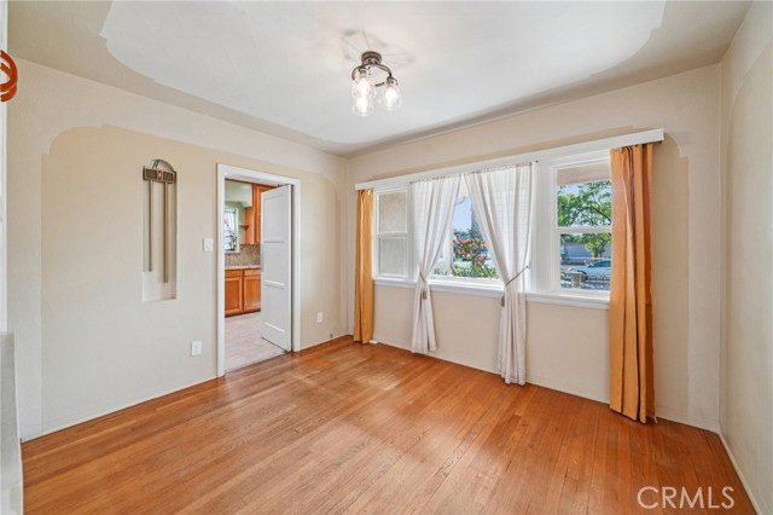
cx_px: 386
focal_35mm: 13
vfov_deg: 85.4
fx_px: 279
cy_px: 258
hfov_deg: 108.4
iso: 320
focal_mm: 13
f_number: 8
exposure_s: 1/30
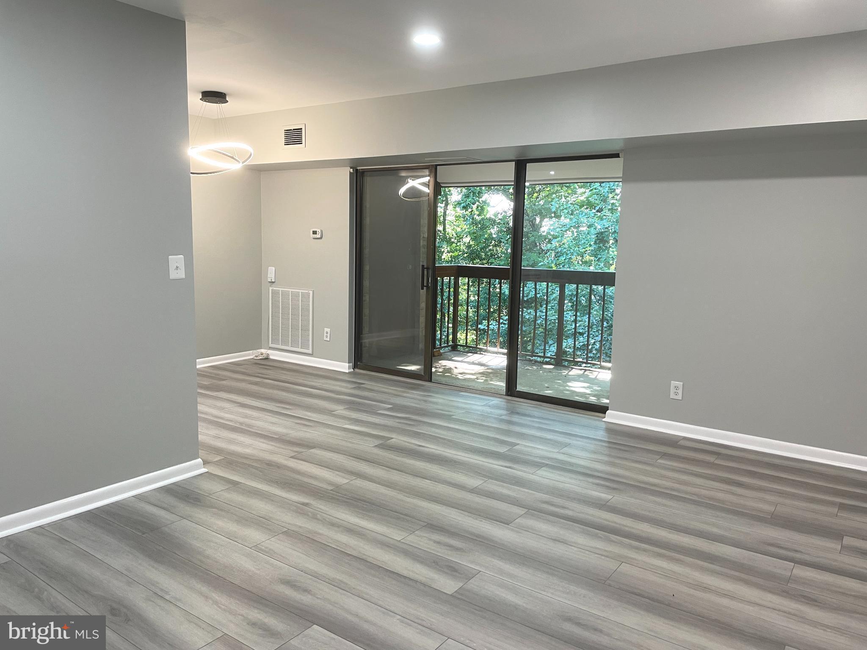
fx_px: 651
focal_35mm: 26
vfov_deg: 53.1
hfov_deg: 67.3
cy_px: 325
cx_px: 434
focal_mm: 4.2
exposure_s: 1/60
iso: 80
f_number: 1.6
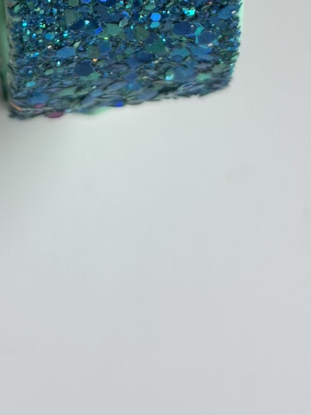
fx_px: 1954
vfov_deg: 11.5
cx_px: 111
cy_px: -255
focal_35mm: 163
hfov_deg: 9.1
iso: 80
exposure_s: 1/271
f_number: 1.78
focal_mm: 6.86
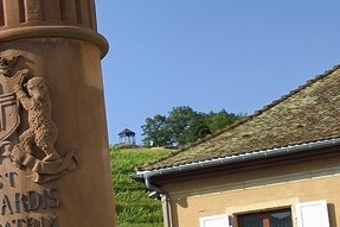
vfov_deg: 10.2
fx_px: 1265
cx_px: -467
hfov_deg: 12.3
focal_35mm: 134
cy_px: 213
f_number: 13
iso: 200
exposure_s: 1/250
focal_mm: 24
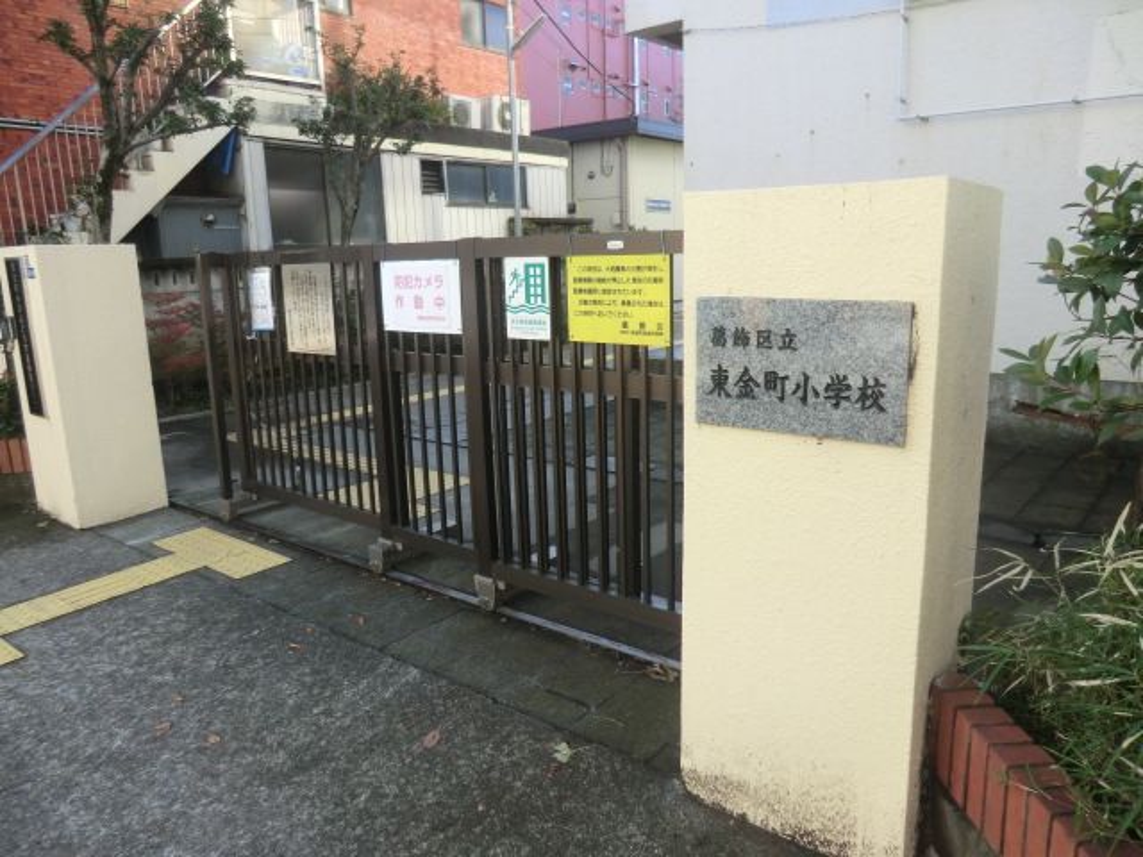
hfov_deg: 71.6
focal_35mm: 24
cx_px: 572
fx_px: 792
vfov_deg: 56.8
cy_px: 428
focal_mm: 4.3
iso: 80
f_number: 3.2
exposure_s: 1/160
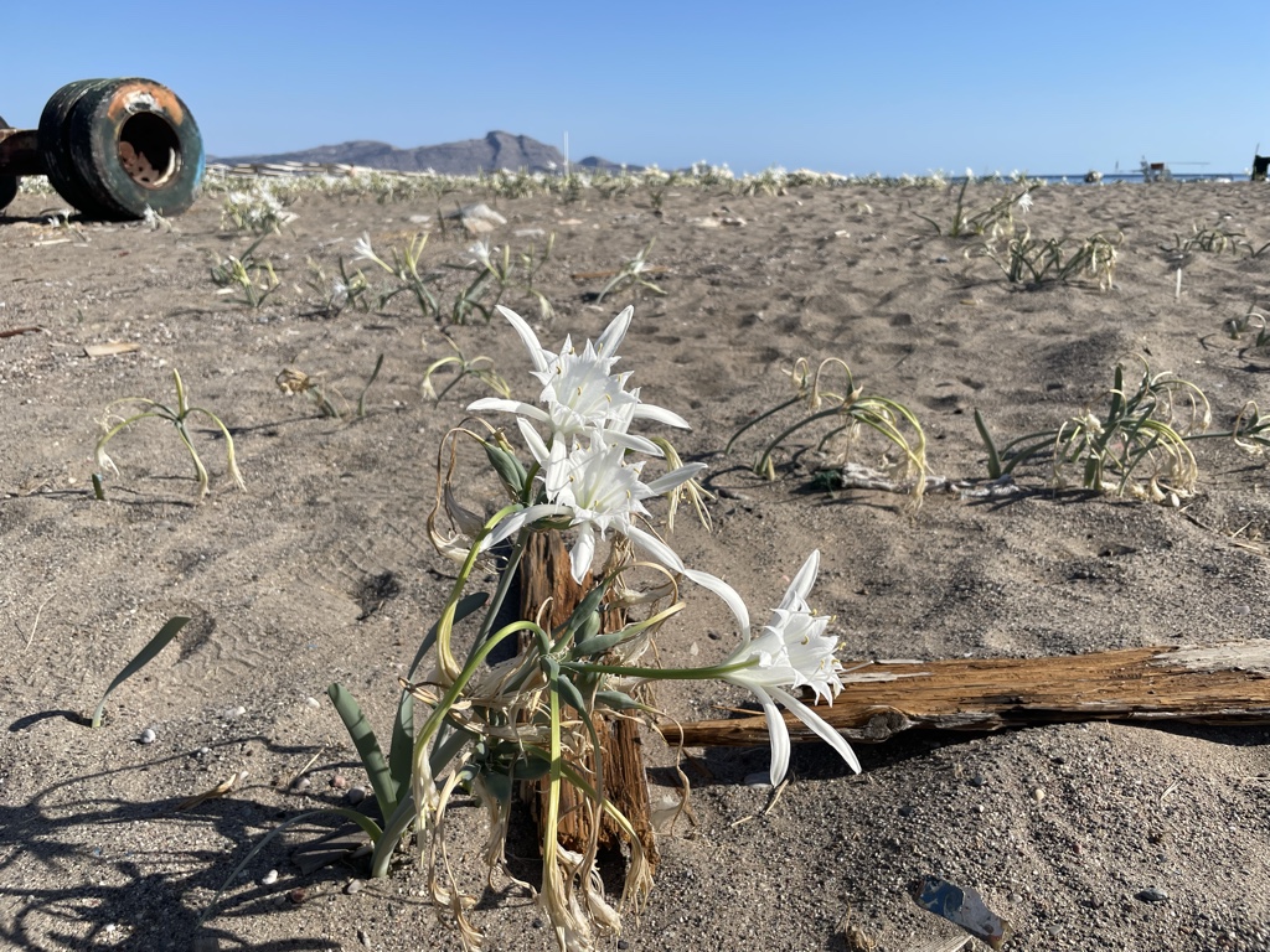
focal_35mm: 26
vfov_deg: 53.1
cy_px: 476
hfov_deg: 67.3
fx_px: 954
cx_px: 635
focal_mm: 4.2
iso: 32
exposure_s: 1/4464
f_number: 1.6
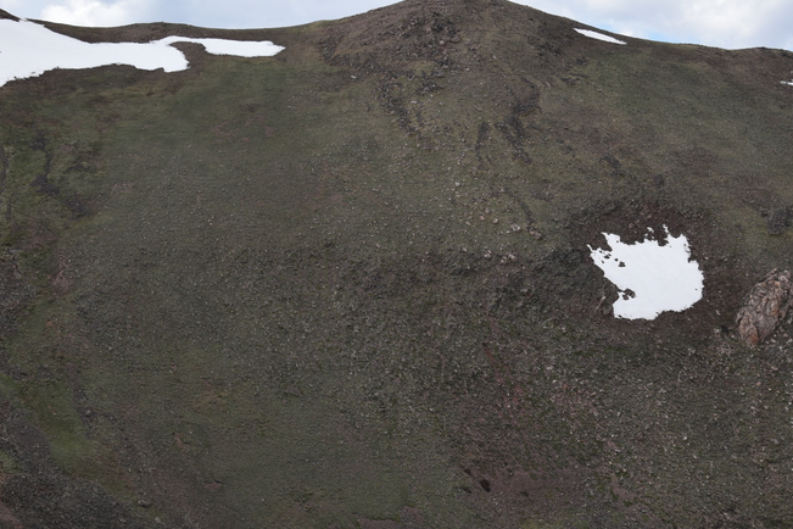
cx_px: 495
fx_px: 2511
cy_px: 355
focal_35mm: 114
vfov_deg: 12.0
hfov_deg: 17.9
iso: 100
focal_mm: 58
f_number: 8
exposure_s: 1/250
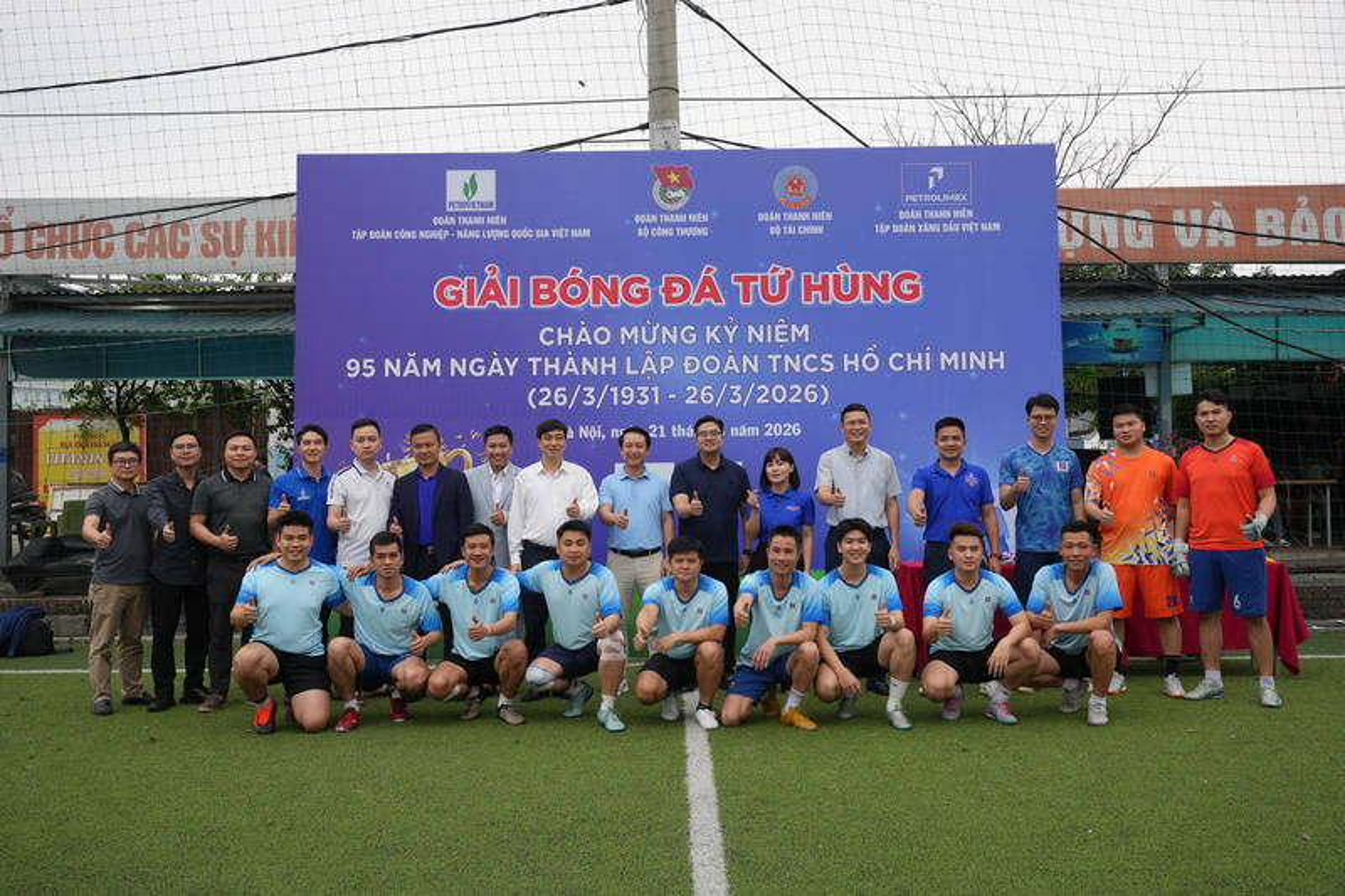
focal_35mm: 34
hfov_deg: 55.7
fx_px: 1274
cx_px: 672
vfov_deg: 38.8
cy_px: 448
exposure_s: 1/200
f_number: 7.1
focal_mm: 34.1
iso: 250
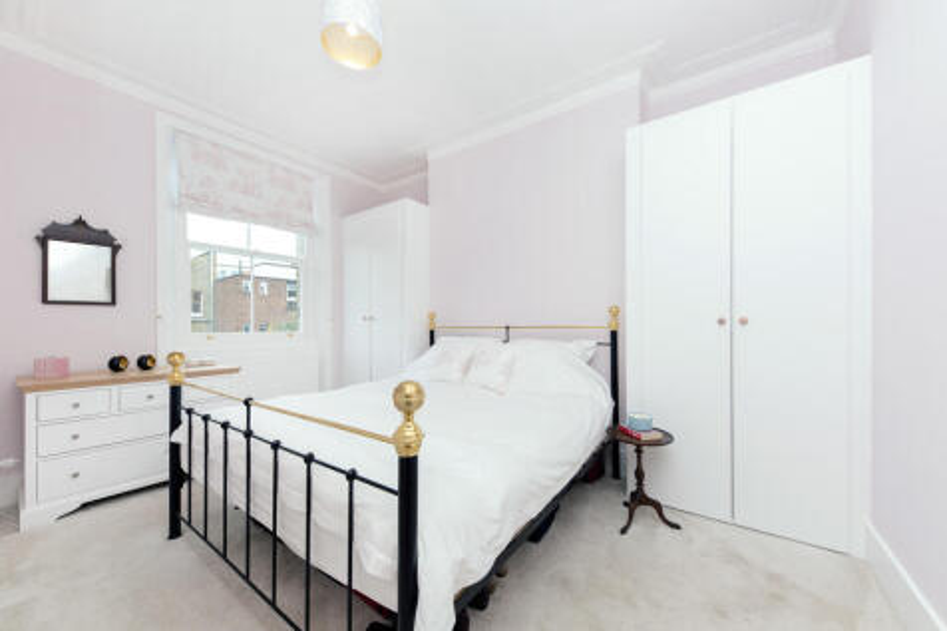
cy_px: 316
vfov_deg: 85.4
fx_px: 342
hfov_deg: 108.3
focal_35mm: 13
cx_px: 474
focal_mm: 13
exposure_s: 1/30
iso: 200
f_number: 8
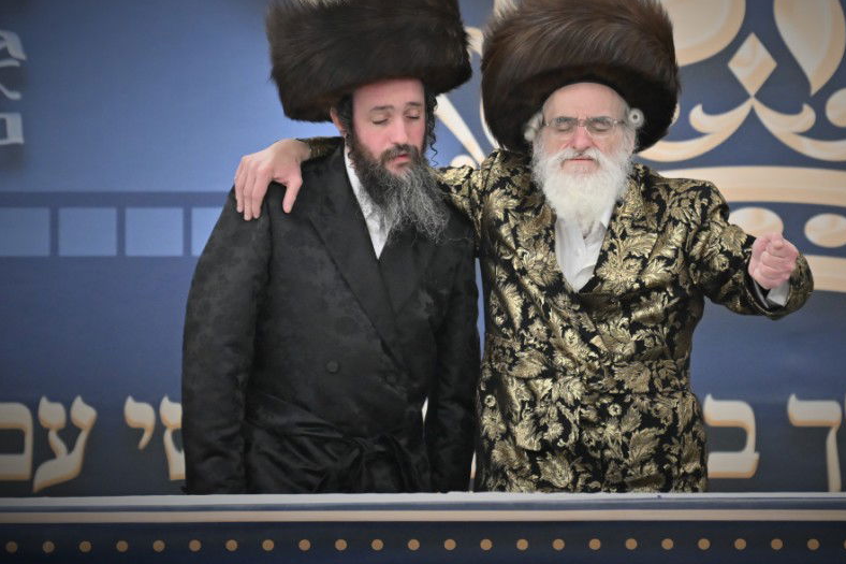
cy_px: 244
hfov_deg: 5.3
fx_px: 9162
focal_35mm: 390
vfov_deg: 3.5
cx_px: 480
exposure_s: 1/400
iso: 1250
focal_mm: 200
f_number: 2.8
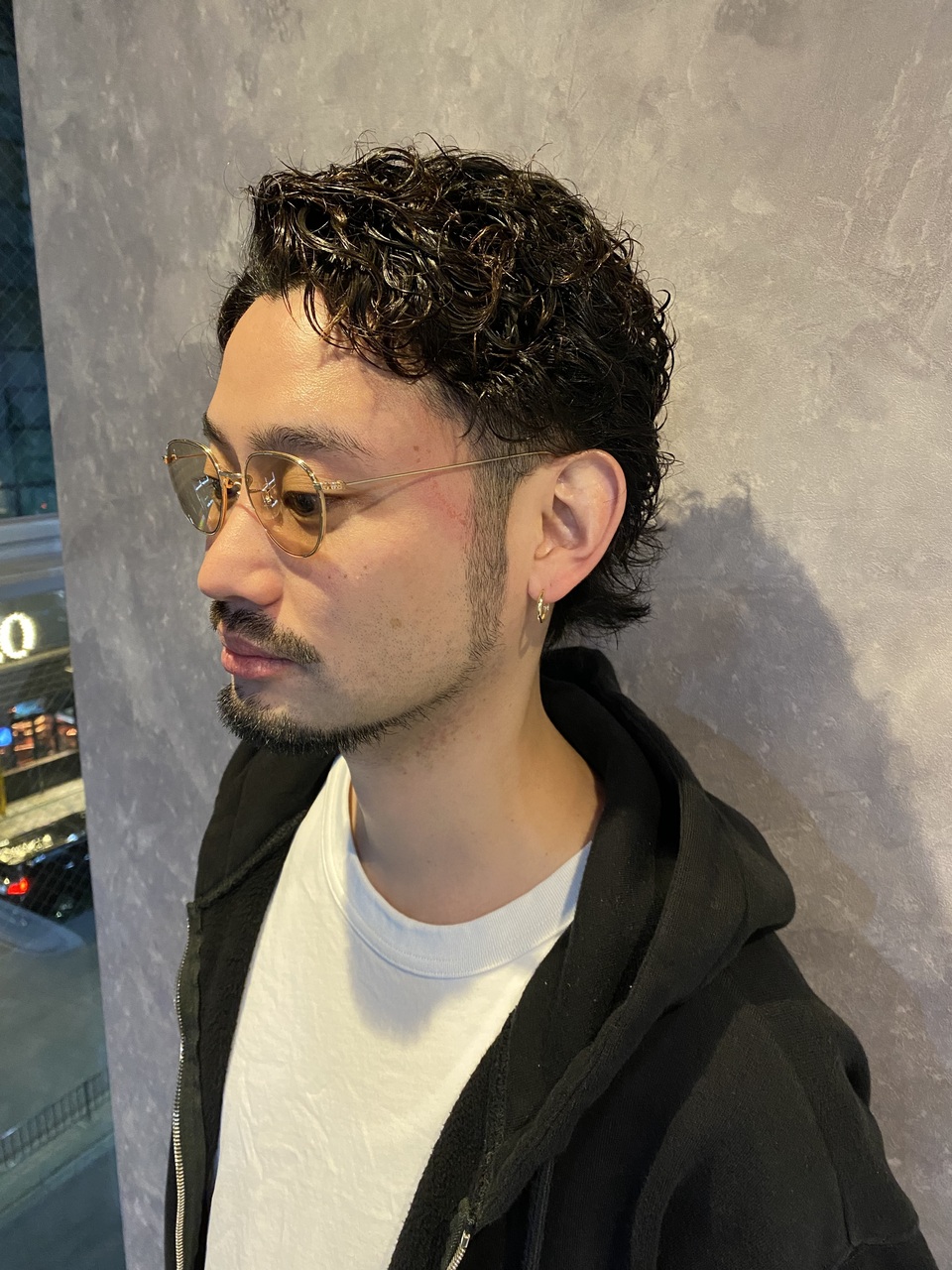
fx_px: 953
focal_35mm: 26
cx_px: 476
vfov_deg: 67.3
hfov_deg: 53.1
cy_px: 635
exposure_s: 1/50
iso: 400
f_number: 1.8
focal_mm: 4.25
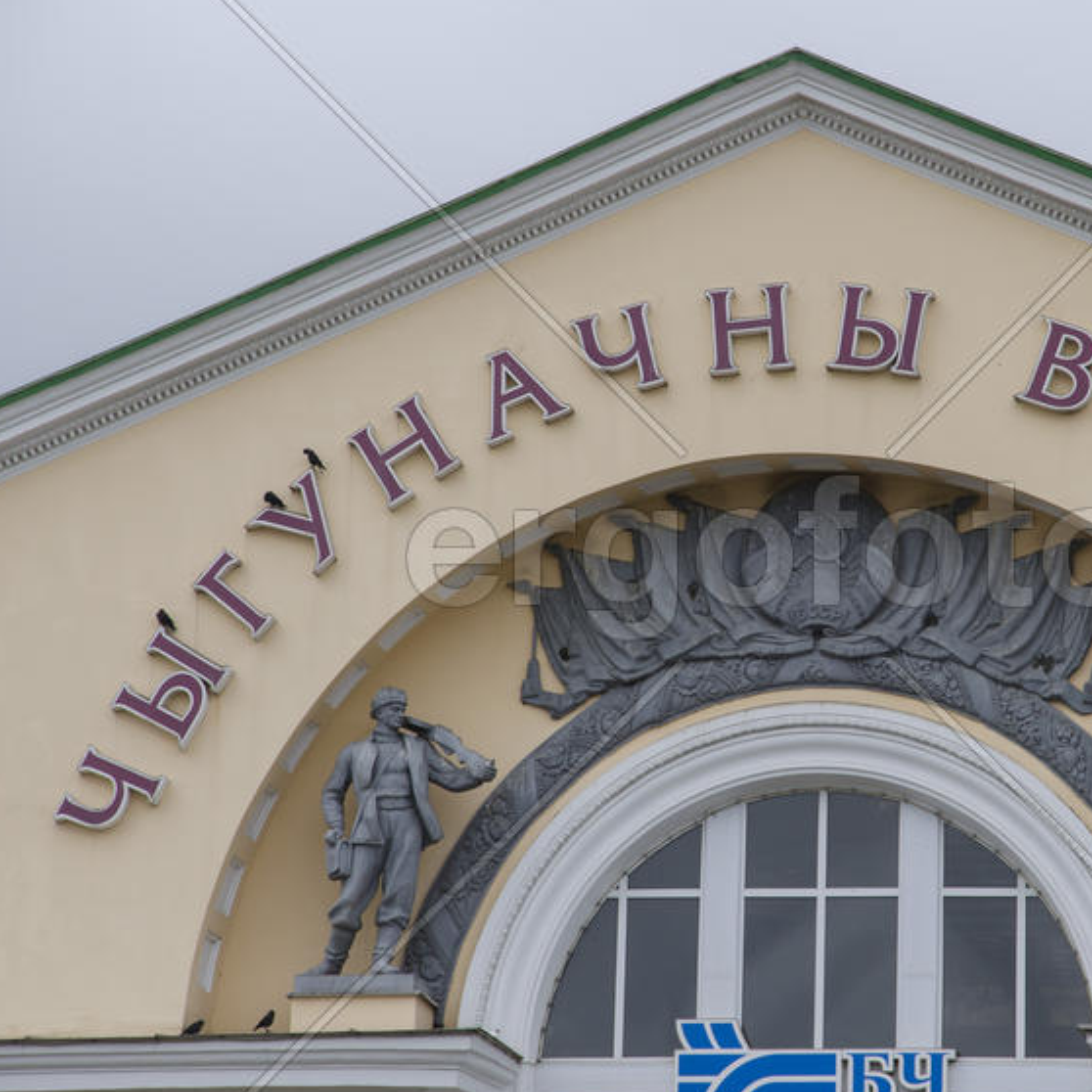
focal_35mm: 210
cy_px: 558
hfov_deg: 8.3
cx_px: 785
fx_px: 7483
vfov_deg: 8.3
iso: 250
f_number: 9
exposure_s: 1/640
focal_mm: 105
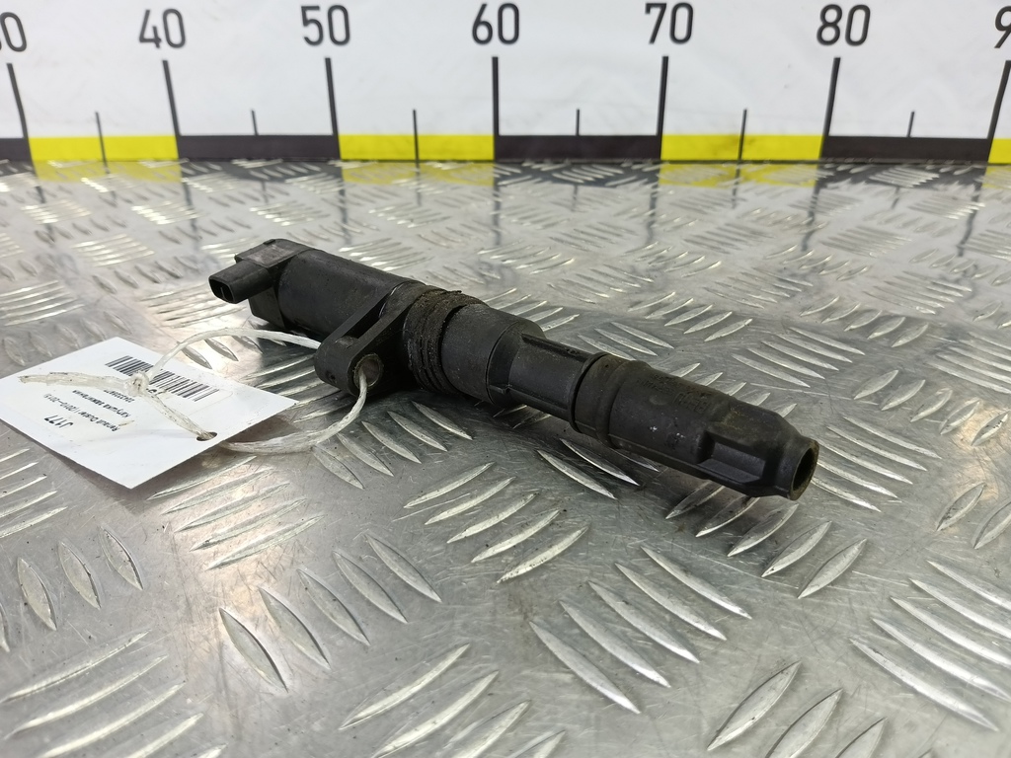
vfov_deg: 58.9
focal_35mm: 23
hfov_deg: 73.9
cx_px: 506
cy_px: 379
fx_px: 672
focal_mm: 4.11
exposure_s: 1/50
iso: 122
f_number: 1.6
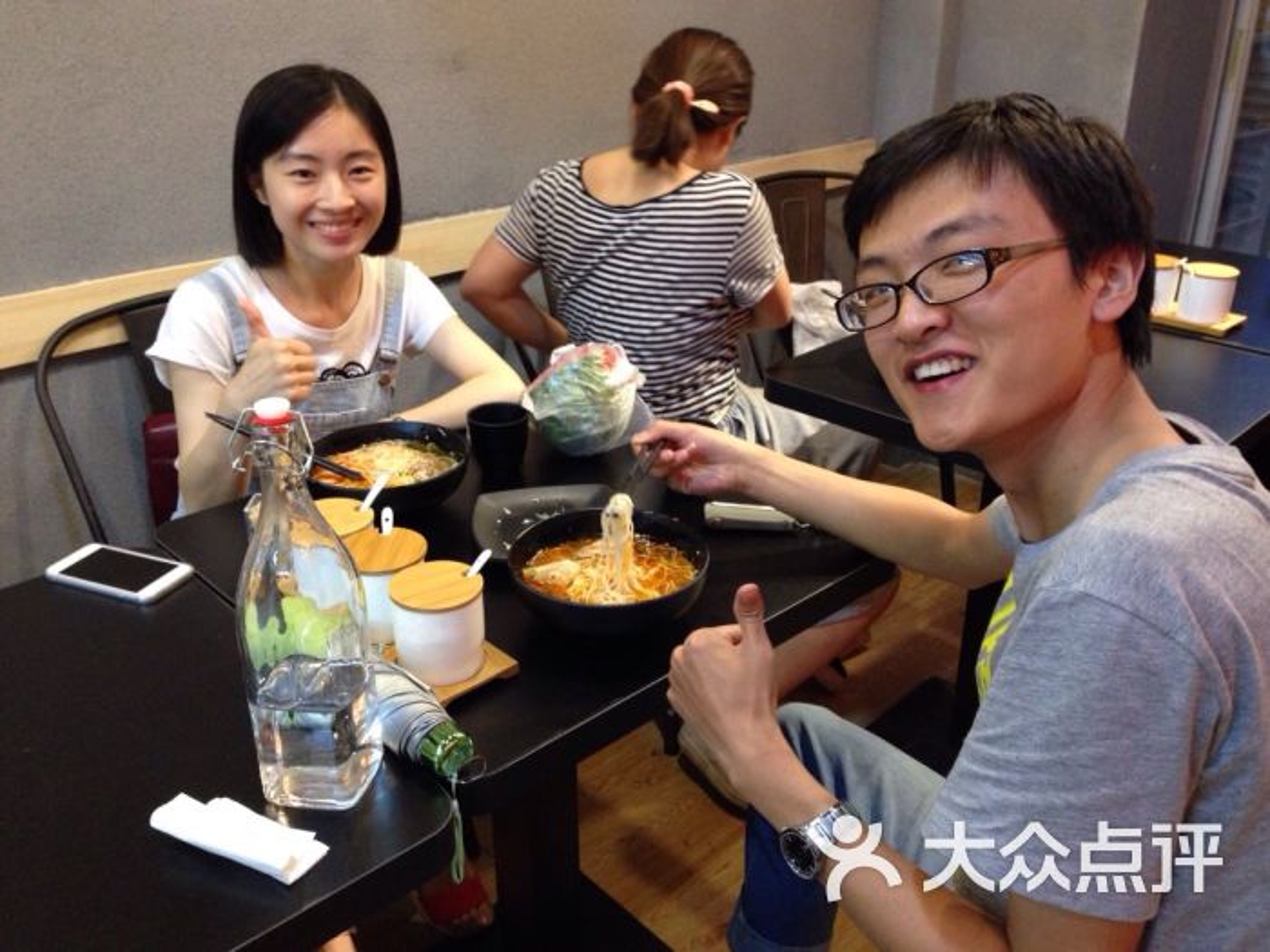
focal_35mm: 33
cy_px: 476
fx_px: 1211
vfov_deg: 42.9
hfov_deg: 55.4
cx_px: 635
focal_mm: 4.12
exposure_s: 1/20
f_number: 2.4
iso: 320
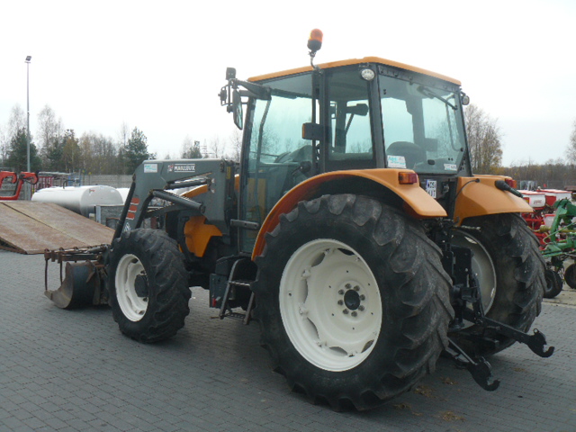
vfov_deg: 39.7
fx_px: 599
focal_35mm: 36
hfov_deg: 51.4
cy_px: 216
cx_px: 288
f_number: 4
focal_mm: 6
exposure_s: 1/160
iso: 100
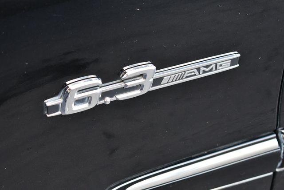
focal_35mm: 110
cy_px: 95
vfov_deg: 12.5
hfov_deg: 18.6
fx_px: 869
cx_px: 142
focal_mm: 55
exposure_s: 1/125
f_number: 5.6
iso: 800
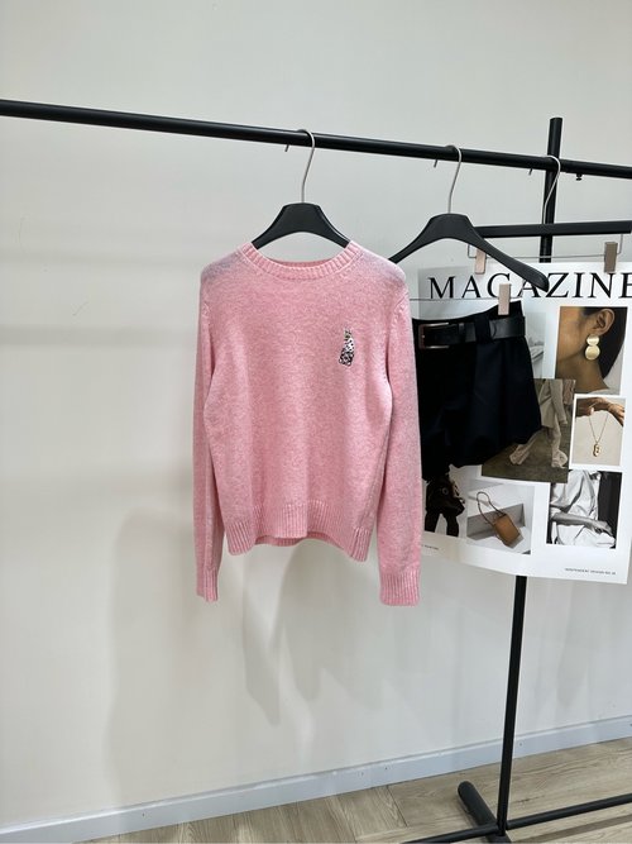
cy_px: 422
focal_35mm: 24
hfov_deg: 56.8
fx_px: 584
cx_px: 316
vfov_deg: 71.6
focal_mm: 6.86
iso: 64
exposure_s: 1/147
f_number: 1.78
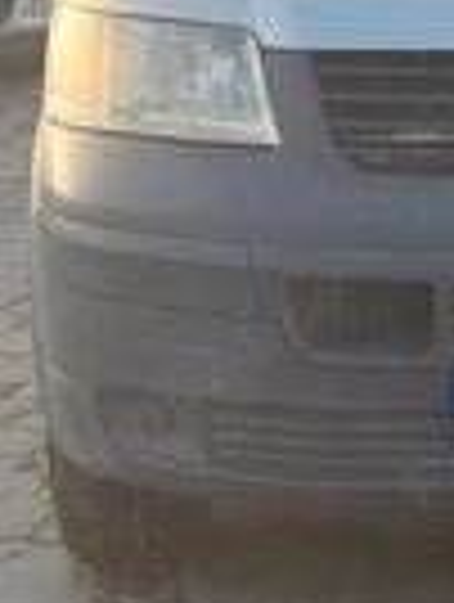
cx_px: 634
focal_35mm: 143
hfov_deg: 10.1
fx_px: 2493
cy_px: 90
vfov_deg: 13.7
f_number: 1.78
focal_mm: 6.76
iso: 80
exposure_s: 1/1429
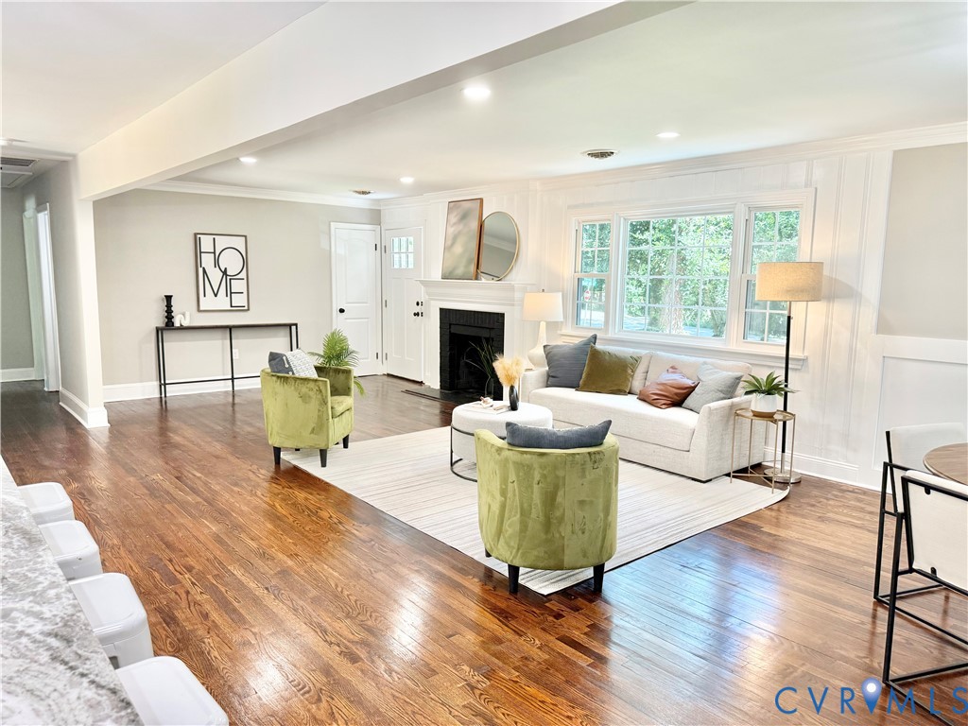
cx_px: 484
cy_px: 363
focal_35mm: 24
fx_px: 671
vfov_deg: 56.8
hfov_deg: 71.6
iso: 160
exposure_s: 1/120
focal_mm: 6.76
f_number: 1.78
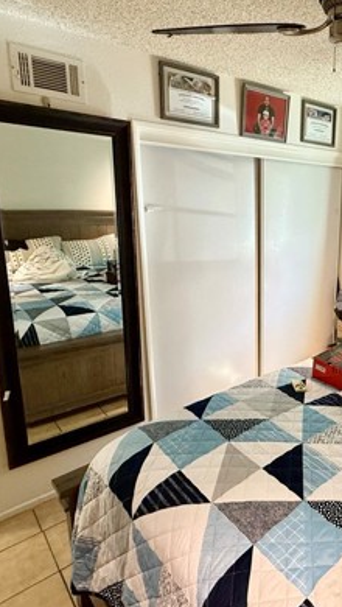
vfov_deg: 74.0
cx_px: 320
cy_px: 289
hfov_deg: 41.6
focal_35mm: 25
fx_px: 402
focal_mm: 2.22
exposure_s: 1/60
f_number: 2.2
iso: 500
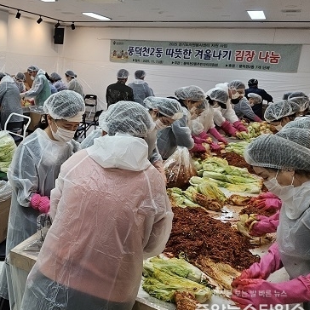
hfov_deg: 40.5
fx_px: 385
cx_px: 30
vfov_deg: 43.5
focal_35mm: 38
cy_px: 113
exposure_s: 1/120
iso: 80
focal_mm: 5.4
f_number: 1.8
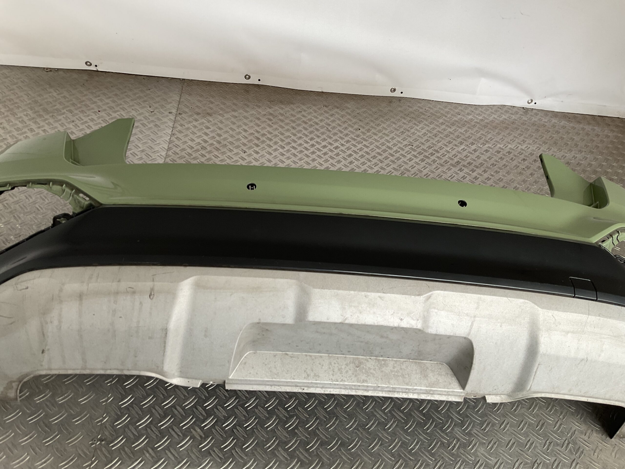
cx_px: 312
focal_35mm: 29
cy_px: 234
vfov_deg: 48.2
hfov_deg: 61.7
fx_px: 524
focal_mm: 3
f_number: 1.8
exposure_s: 1/50
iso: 32
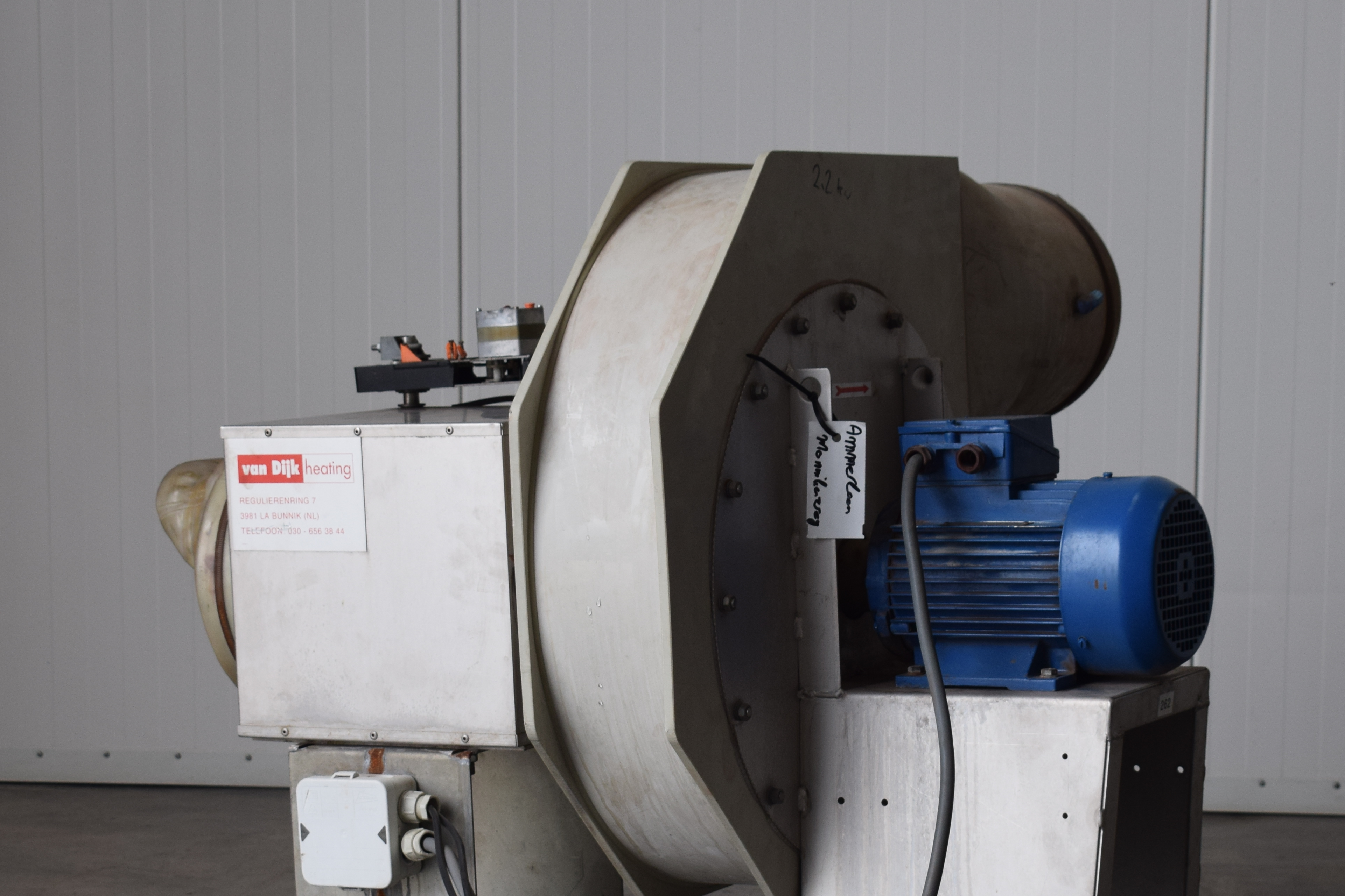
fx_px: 3325
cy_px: 650
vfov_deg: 15.3
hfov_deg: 22.9
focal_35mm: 89
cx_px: 725
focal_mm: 38
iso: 400
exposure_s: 1/250
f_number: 8
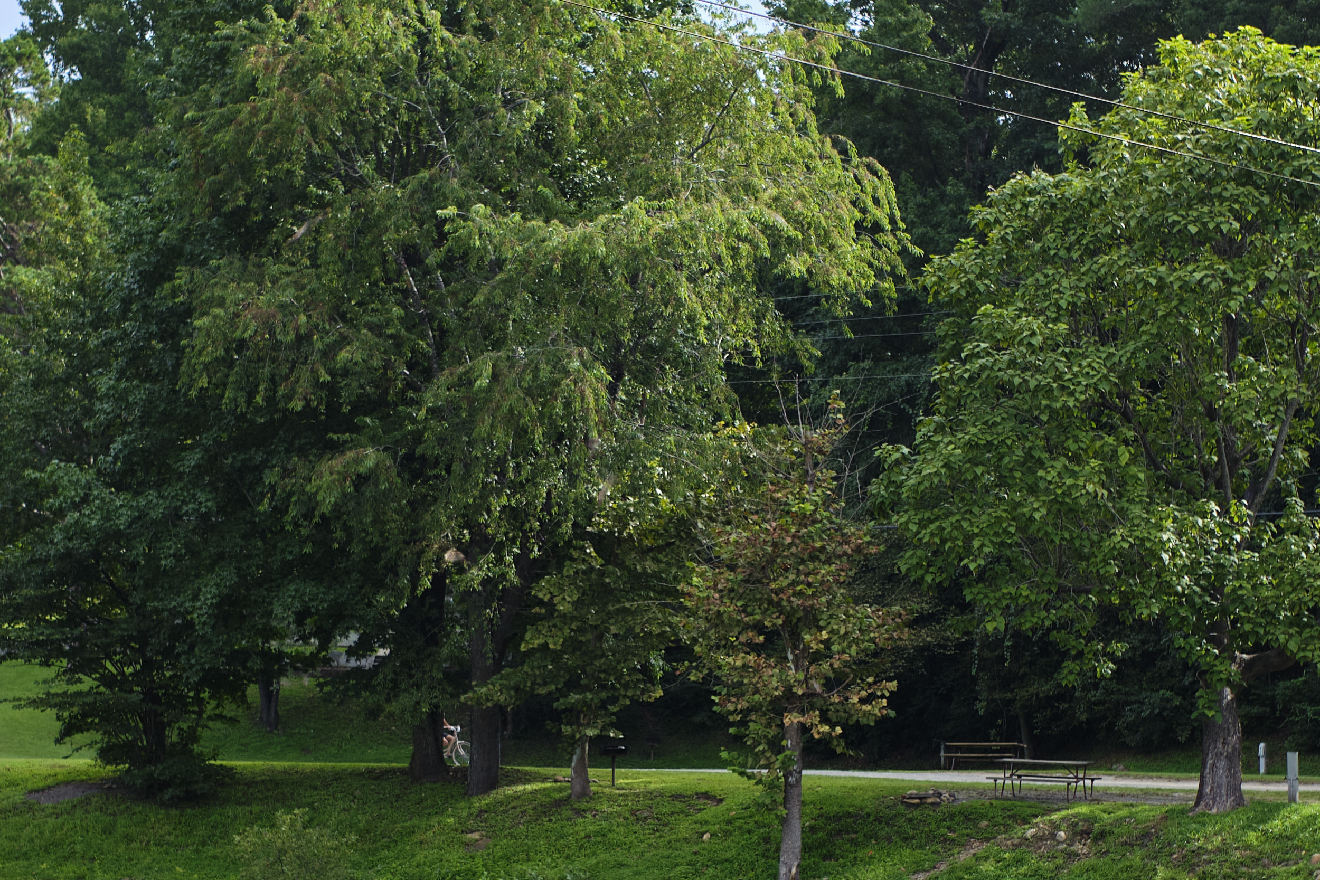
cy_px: 824
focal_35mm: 84
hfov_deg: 24.2
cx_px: 627
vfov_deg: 16.0
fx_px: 3080
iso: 200
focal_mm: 23
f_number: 2.2
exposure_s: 1/2000
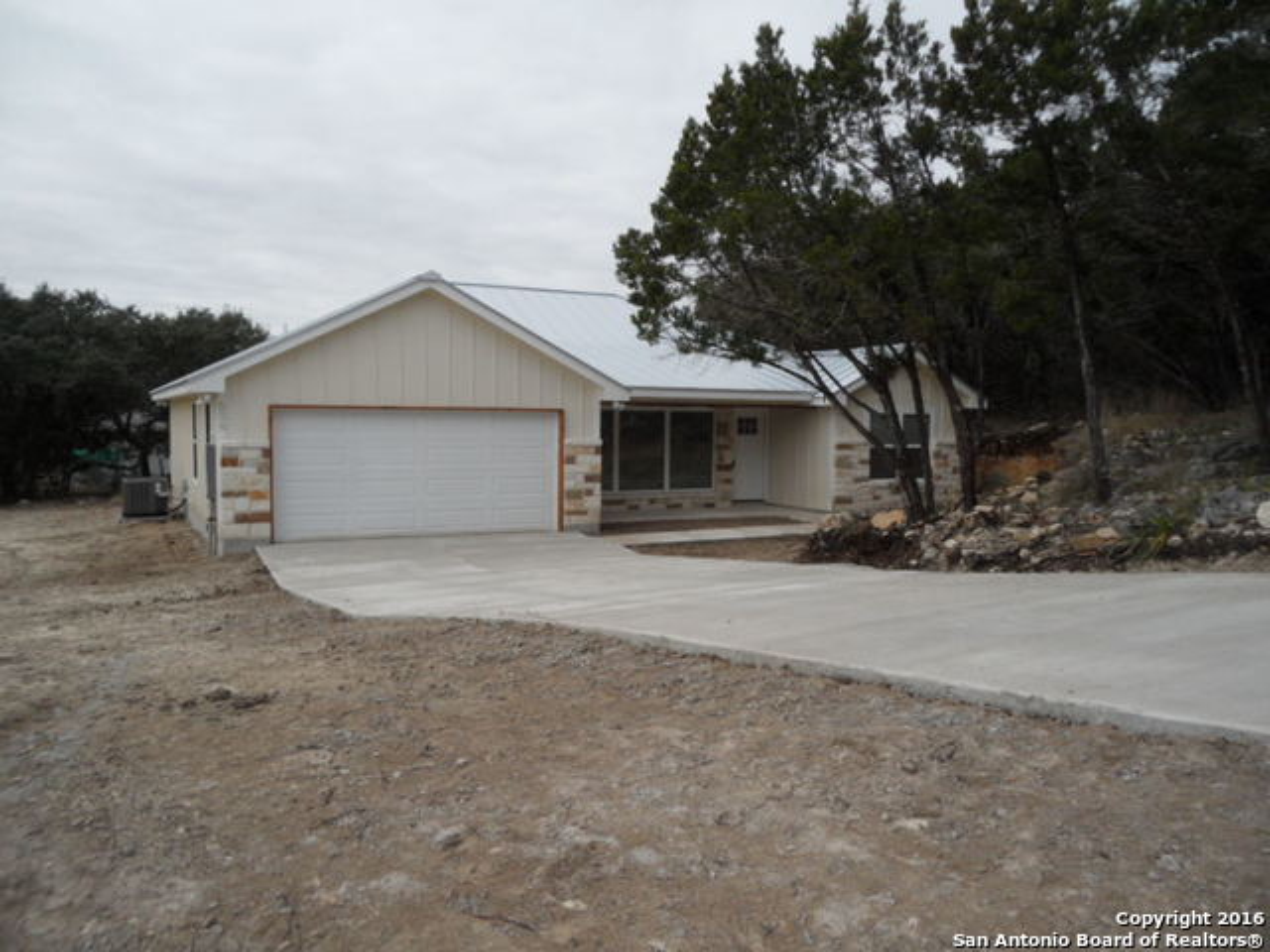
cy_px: 476
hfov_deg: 65.3
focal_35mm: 27
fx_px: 991
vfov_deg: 51.4
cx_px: 635
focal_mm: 4.9
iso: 120
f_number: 3.5
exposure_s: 1/1000
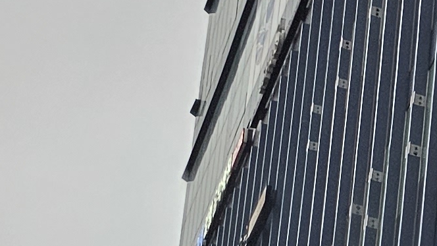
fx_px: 1749
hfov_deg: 12.3
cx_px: 921
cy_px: 506
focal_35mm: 151
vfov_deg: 7.7
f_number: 1.7
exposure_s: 1/120
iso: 400
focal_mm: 6.3
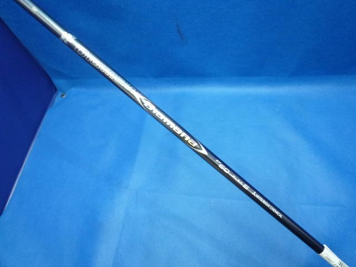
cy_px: 134
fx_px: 257
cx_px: 178
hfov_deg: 69.4
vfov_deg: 54.9
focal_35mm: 25
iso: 400
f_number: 2.8
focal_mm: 4.5
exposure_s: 1/15
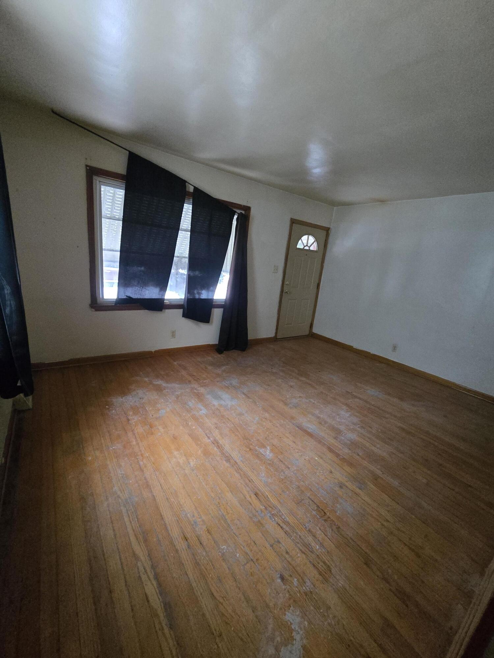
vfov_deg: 106.2
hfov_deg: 89.9
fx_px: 247
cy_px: 329
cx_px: 247
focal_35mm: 13
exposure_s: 1/60
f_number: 2.2
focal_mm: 2.2
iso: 1250
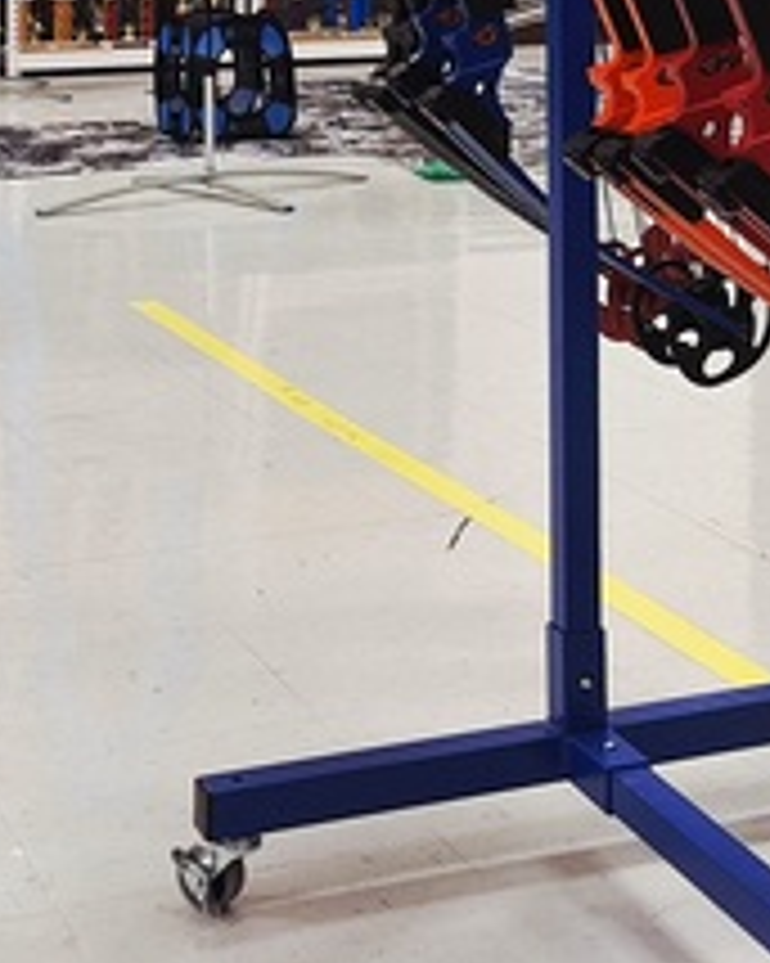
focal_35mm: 84
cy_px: -45
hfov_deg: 18.1
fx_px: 2395
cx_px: 648
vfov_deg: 21.8
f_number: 1.8
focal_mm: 5.54
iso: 100
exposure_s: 1/40
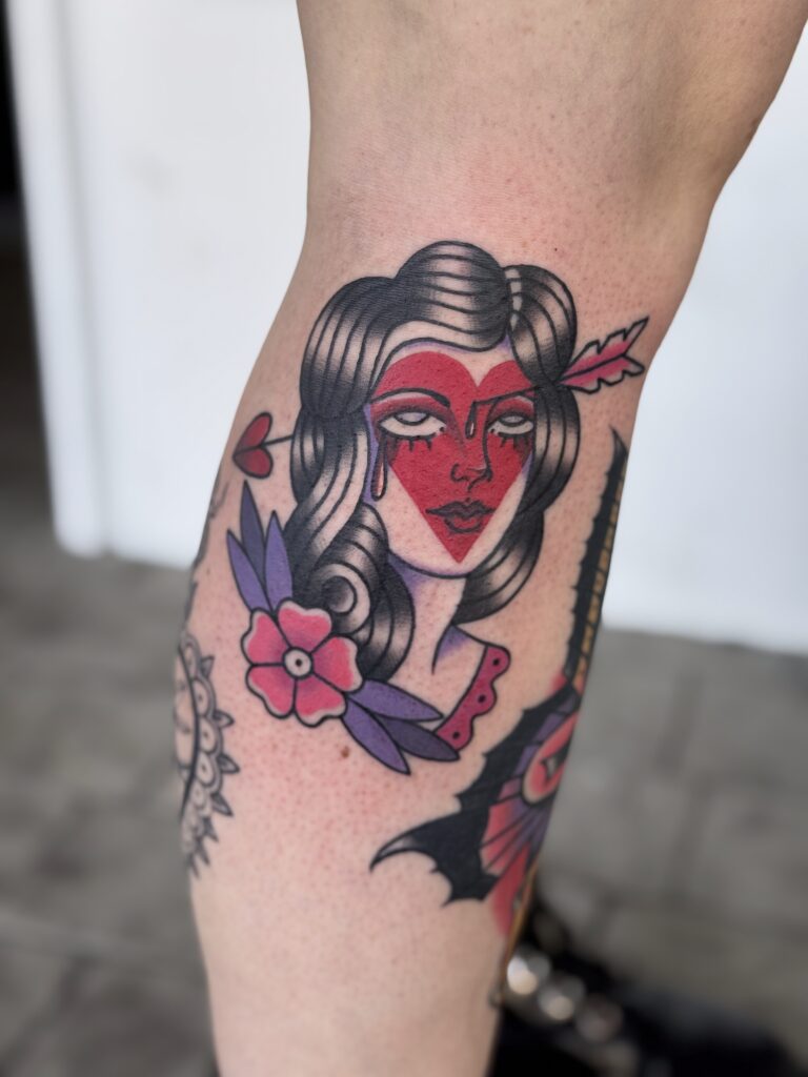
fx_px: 1494
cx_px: 404
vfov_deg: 39.7
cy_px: 538
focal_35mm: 48
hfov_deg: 30.3
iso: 64
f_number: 1.78
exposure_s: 1/145
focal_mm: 6.76
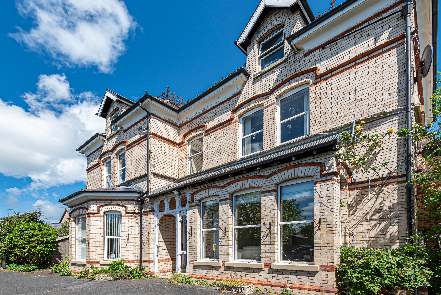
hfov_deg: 96.7
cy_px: 148
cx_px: 220
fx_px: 196
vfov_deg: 73.8
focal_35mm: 16
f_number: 8
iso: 200
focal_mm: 16
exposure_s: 1/500
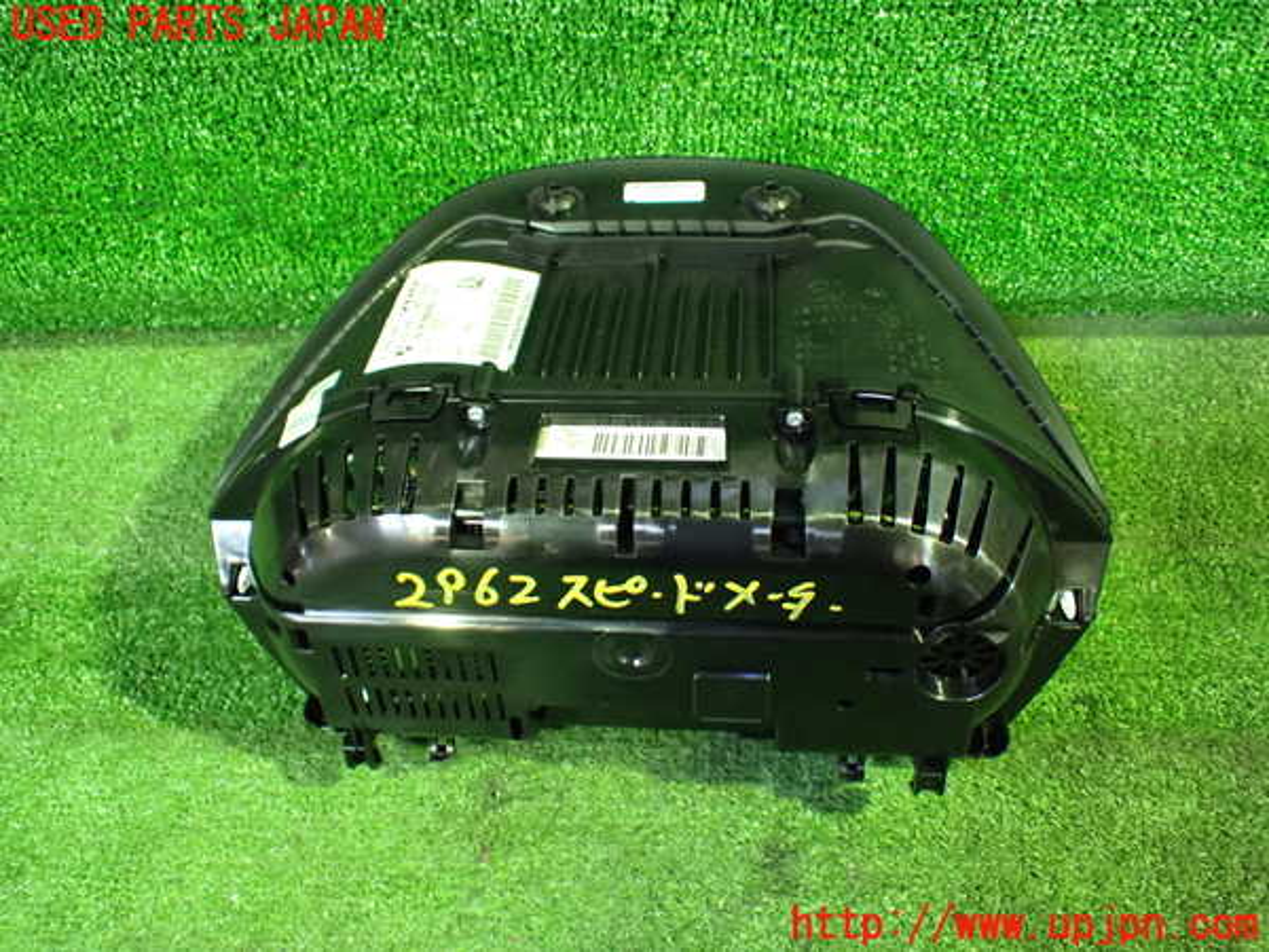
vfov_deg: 46.8
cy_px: 476
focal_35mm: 30
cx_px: 634
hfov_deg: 60.0
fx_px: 1100
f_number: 2.3
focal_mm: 5.4
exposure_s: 1/30
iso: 1250
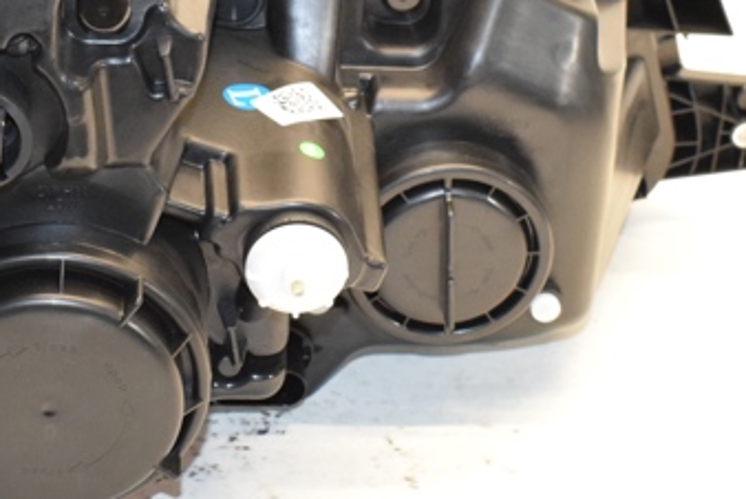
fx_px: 2285
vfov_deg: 12.4
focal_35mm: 110
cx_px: 263
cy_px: 136
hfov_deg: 18.5
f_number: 8
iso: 3200
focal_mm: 31
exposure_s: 1/200
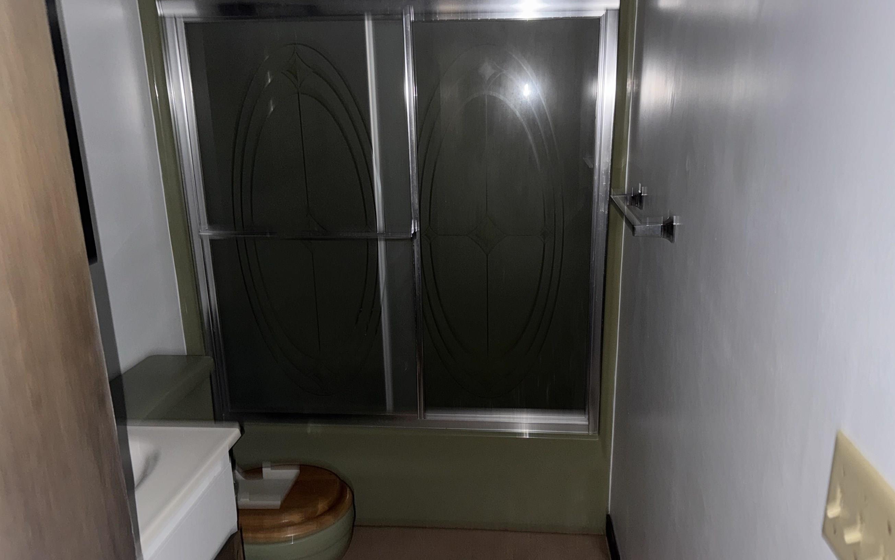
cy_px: 307
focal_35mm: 30
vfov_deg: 41.8
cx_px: 467
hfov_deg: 62.9
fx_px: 732
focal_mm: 6.76
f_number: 1.78
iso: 50
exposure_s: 1/4
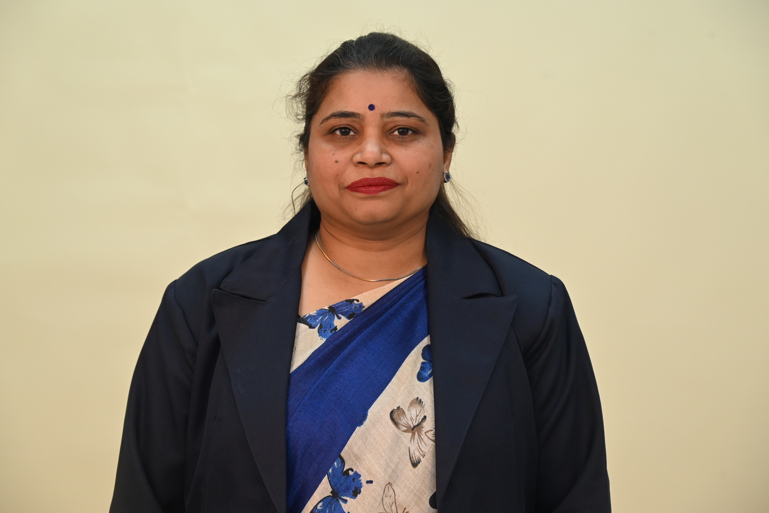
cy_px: 256
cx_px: 384
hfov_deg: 24.5
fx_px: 1774
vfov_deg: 16.5
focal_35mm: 83
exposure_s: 1/60
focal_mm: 83
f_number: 6.3
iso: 1100
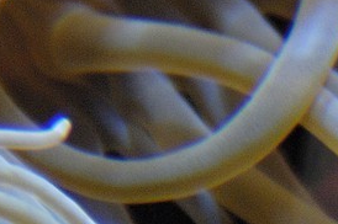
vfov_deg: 2.2
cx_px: 803
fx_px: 5758
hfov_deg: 3.3
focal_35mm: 614
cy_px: 250
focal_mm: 70
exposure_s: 1/60
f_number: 2.8
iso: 400
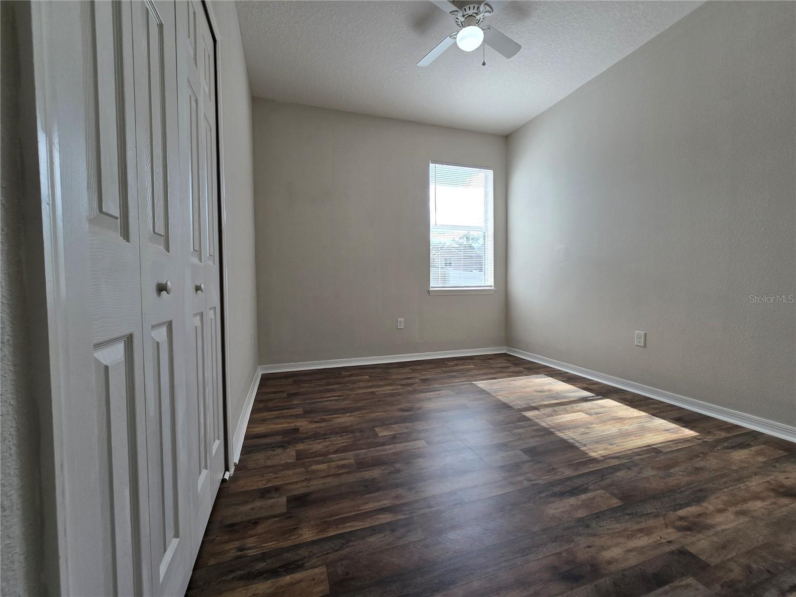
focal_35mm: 13
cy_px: 298
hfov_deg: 106.2
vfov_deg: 89.9
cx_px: 398
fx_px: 299
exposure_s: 1/189
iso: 50
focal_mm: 2.2
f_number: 2.2
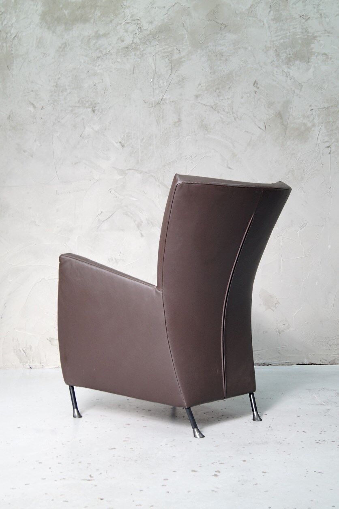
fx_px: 636
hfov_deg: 29.8
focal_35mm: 45
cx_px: 170
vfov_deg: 43.6
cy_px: 254
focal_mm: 30
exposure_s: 1/8
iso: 400
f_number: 7.1
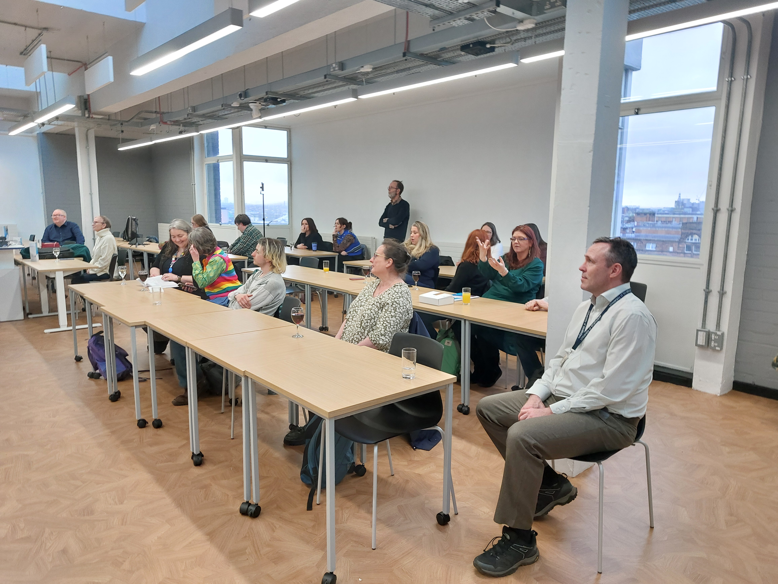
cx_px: 389
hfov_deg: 69.4
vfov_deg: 54.9
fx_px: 562
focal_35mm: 25
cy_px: 292
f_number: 1.8
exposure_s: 1/50
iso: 200
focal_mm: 5.23
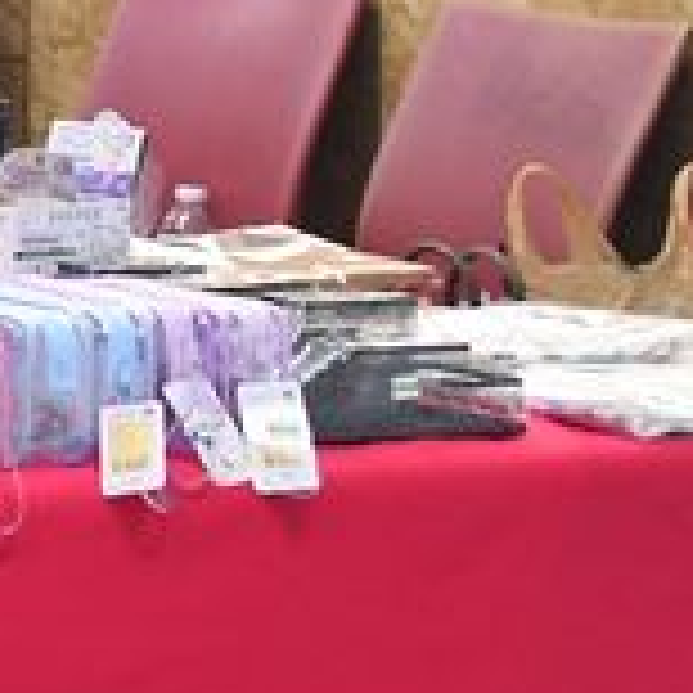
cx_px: -1382
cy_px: -227
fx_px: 5776
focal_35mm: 255
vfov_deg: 6.8
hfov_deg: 6.3
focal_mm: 30
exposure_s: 1/80
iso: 1600
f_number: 4.5
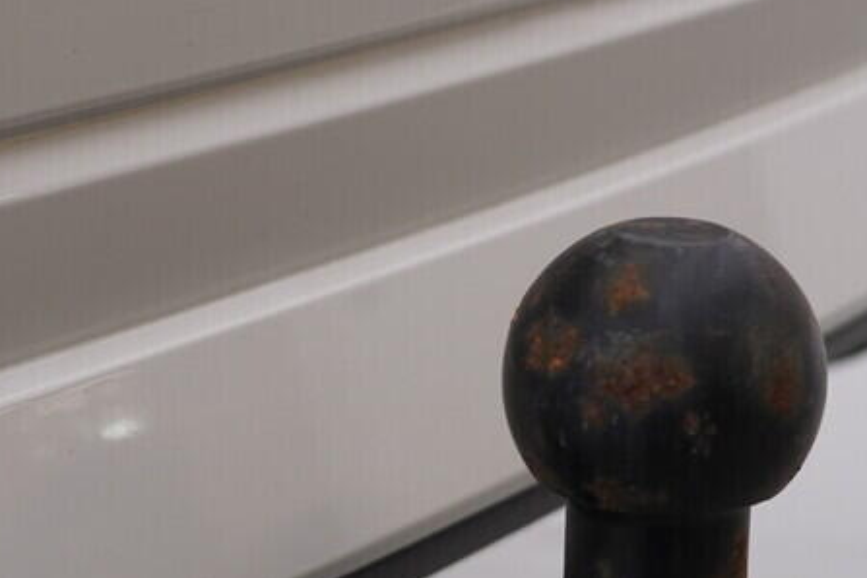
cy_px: 590
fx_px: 2793
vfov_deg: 11.7
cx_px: 448
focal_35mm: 116
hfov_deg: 17.6
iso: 125
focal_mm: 24
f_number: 4
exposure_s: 1/80
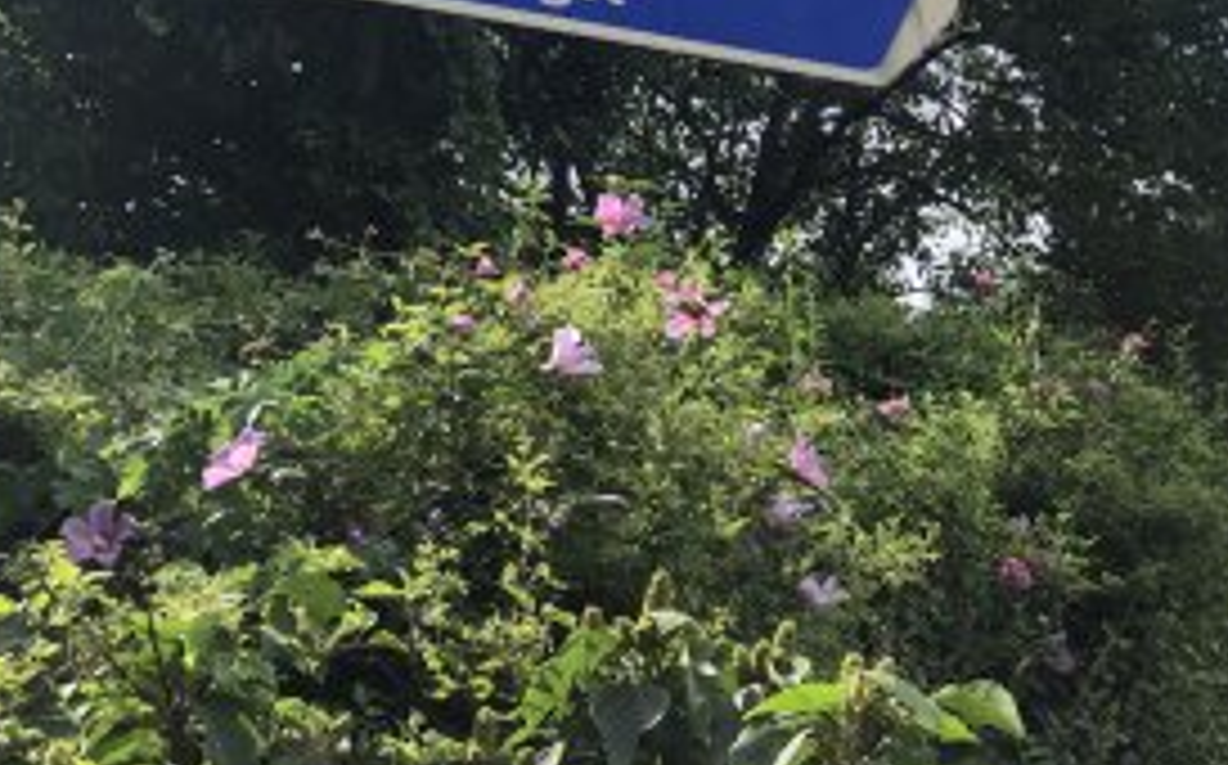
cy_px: 223
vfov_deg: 20.8
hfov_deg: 32.0
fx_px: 2073
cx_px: 999
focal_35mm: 62
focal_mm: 3.99
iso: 20
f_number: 1.8
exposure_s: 1/2667
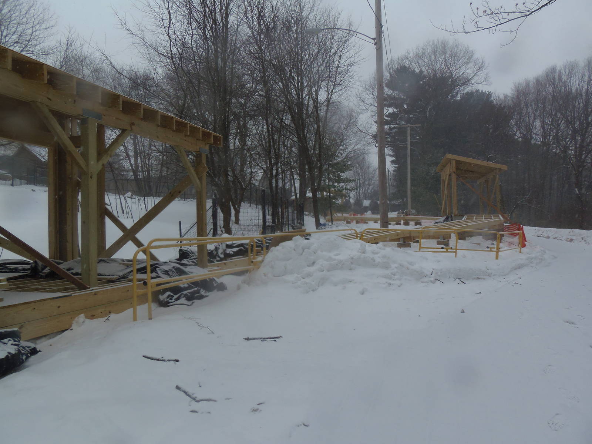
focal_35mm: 24
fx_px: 410
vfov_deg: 56.8
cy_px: 222
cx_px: 296
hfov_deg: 71.6
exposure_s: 1/320
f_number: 2.9
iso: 64
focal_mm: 4.3
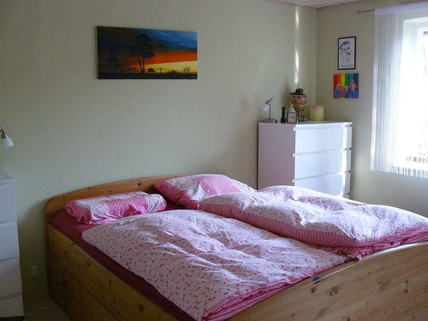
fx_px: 445
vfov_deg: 39.7
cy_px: 160
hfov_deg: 51.4
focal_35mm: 36
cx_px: 214
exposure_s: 1/30
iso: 160
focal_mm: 6
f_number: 2.8
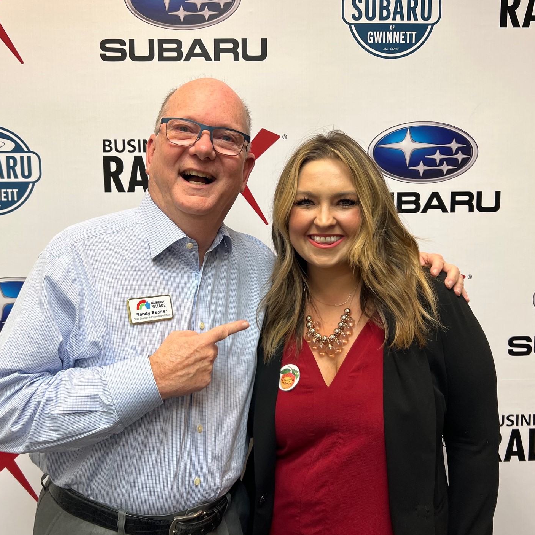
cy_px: 269
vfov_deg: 52.5
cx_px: 241
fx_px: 542
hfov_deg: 52.4
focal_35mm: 31
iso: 100
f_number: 1.5
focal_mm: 5.7
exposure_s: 1/120
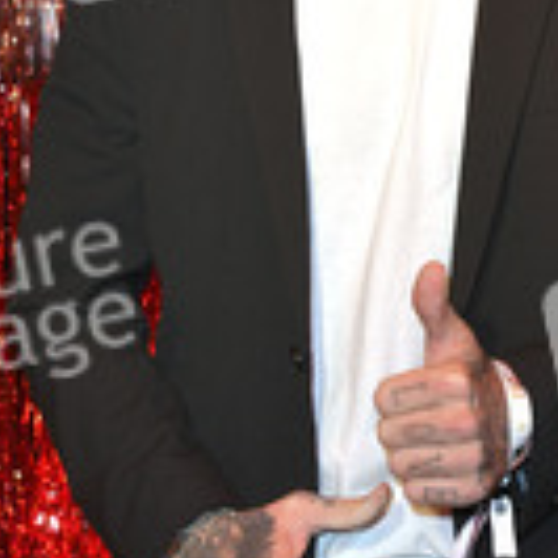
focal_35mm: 169
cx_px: 378
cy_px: 113
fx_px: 3082
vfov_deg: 10.3
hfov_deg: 10.3
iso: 1600
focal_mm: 66
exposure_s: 1/160
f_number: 6.3
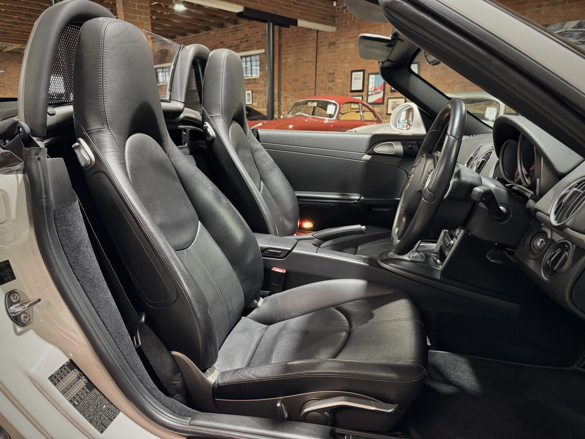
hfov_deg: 71.6
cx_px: 292
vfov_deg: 56.8
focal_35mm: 24
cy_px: 220
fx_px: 406
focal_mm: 6.76
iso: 640
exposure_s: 1/33
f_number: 1.78
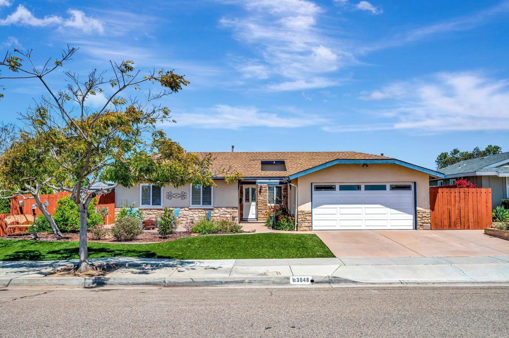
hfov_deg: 62.0
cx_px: 254
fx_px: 424
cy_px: 169
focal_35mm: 30
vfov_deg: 43.5
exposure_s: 1/1600
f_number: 8
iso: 400
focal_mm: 30
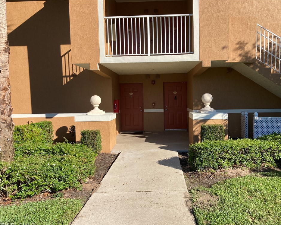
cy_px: 115
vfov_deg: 48.5
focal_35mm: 30
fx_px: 249
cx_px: 153
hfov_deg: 58.7
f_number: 1.8
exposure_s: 1/1715
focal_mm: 3.99
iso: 20
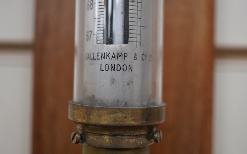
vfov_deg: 28.0
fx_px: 310
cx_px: 124
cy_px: 73
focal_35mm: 46
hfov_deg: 43.5
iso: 1250
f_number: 3.5
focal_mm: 30
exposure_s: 1/125
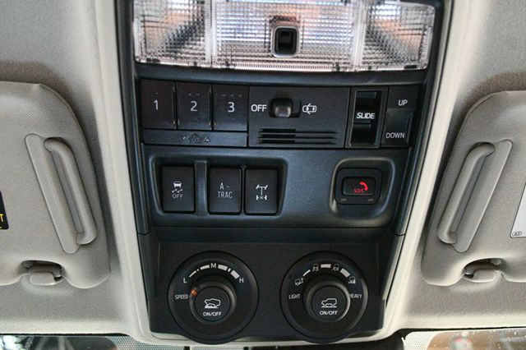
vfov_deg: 43.6
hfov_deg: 62.0
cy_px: 175
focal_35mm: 30
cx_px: 263
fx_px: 438
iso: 12800
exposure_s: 1/60
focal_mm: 20
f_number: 3.8
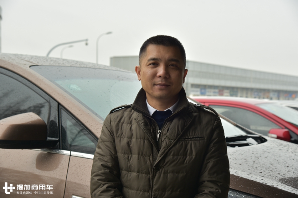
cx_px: 149
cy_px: 99
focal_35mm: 65
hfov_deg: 31.0
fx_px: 538
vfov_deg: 20.9
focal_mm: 65
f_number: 6.3
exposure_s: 1/160
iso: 400
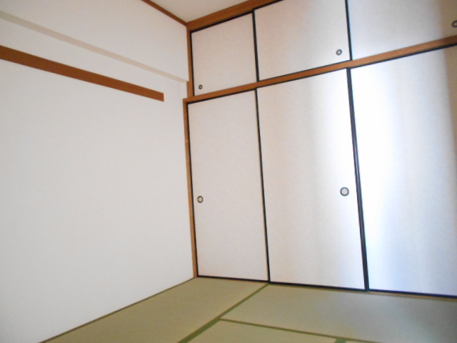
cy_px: 172
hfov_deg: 67.3
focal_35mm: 26
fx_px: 343
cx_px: 228
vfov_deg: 53.1
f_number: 3.2
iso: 800
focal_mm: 4.6
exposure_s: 1/6
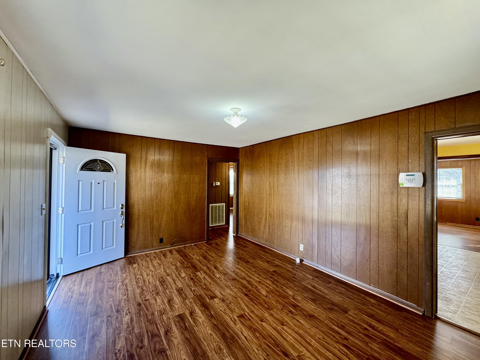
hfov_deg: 102.1
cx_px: 240
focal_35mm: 14
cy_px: 180
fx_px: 194
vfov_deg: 85.7
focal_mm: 2.22
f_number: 2.2
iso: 320
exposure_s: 1/92
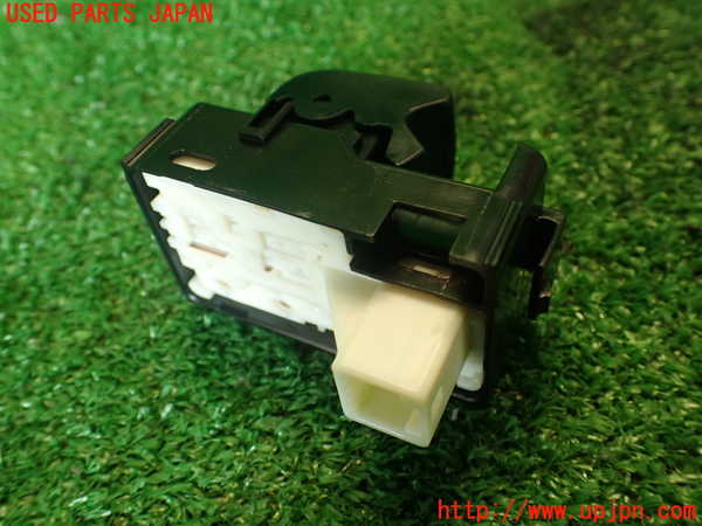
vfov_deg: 44.2
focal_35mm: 32
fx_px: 649
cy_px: 263
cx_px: 351
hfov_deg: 56.8
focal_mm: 5.79
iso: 200
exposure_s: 1/30
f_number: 2.4
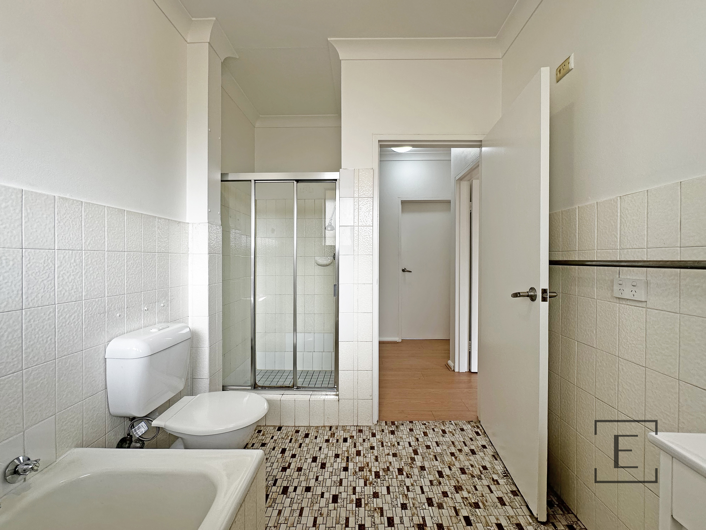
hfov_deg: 102.1
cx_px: 353
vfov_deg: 85.7
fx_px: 286
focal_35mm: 14
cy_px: 265
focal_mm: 2.22
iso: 50
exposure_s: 1/99
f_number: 2.2
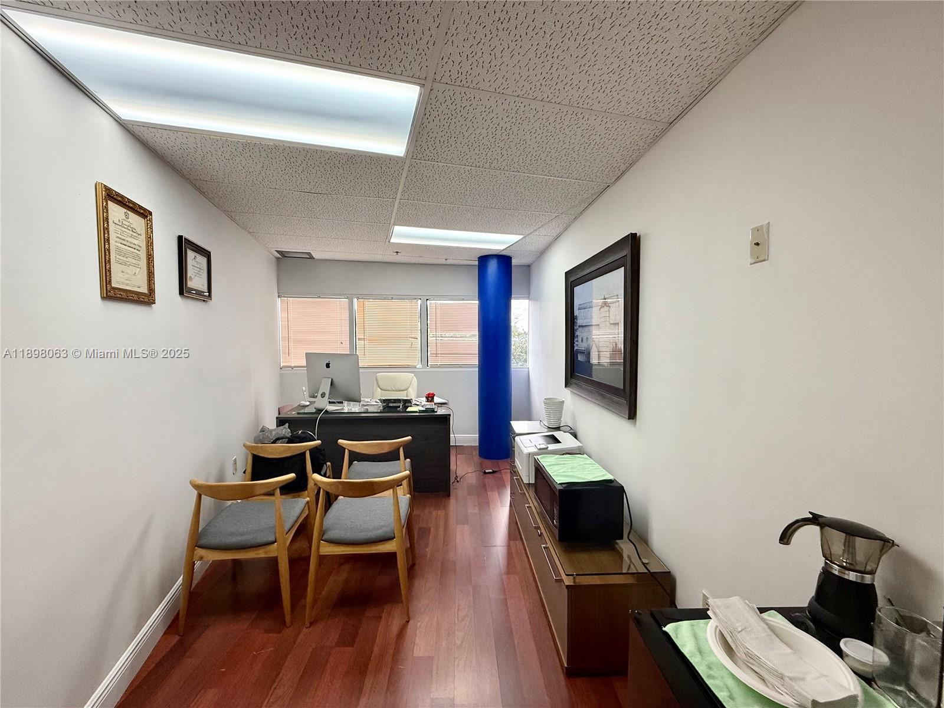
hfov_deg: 102.1
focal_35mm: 14
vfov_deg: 85.7
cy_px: 354
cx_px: 472
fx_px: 382
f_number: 2.2
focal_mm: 2.22
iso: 200
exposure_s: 1/120
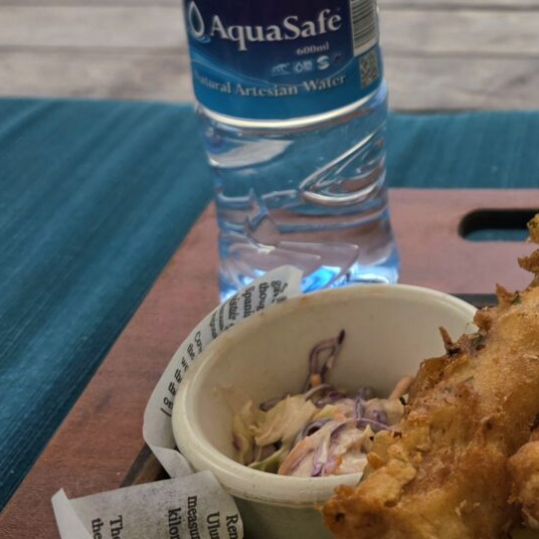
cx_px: 593
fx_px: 1127
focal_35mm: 64
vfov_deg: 25.5
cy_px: -2
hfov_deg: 25.0
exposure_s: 1/370
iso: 32
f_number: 1.7
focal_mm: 6.3
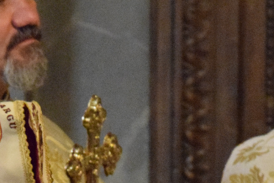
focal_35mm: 507
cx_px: 27
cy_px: 262
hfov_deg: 4.1
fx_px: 3859
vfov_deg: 2.7
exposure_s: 1/50
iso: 10000
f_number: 5.6
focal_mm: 92
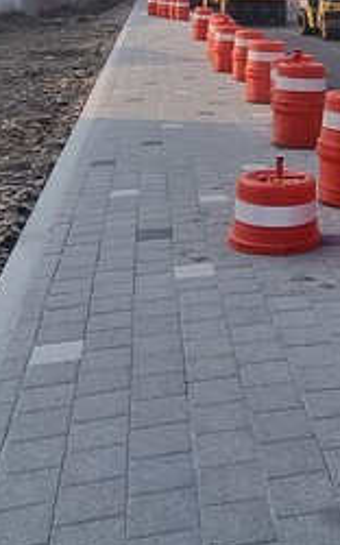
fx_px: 787
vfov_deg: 35.8
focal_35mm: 53
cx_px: 375
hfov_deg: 22.9
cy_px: 50
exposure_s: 1/2712
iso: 50
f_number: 2.2
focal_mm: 2.2
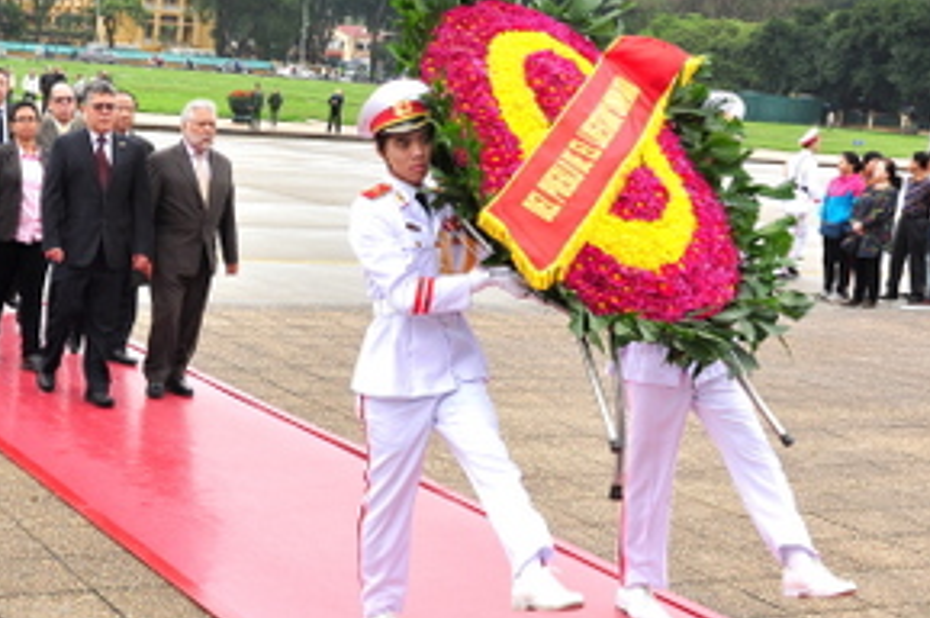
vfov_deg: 20.9
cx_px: 235
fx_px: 1674
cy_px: 293
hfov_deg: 30.5
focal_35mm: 65
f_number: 7.1
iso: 320
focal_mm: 25
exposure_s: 1/80
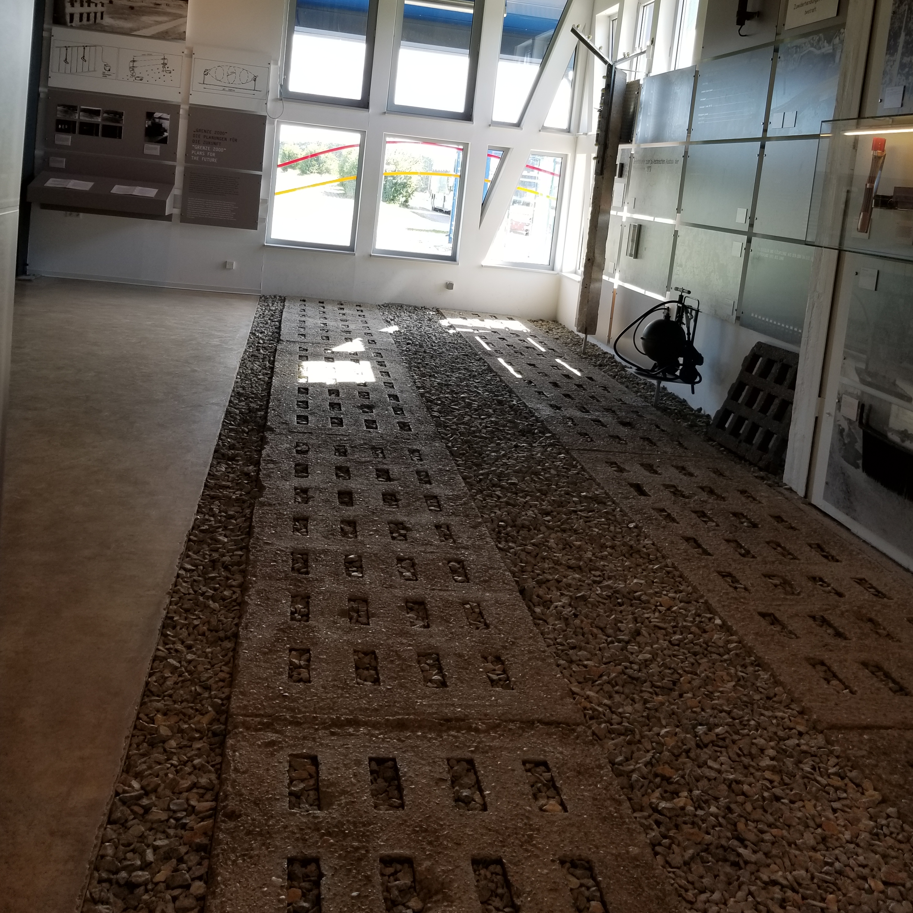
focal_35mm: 31
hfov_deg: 52.5
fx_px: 925
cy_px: 307
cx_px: 461
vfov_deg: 51.6
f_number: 1.7
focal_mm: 4.25
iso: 50
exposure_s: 1/143
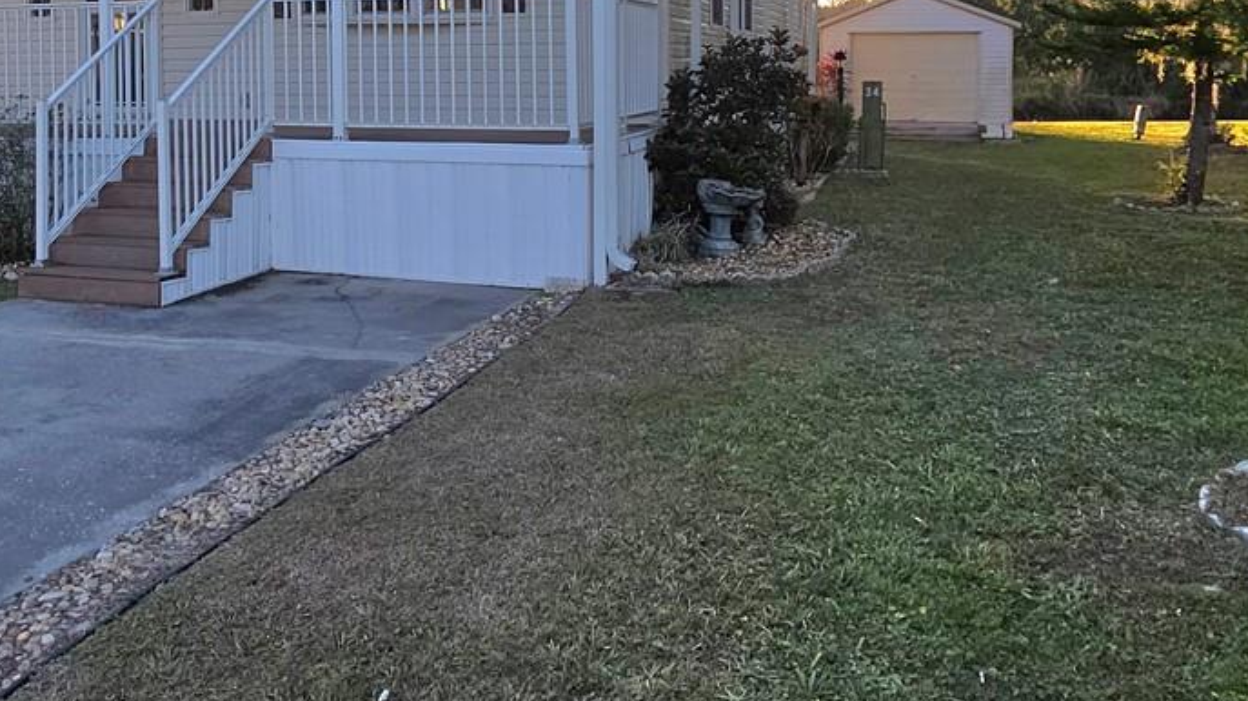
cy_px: 113
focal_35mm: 33
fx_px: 1092
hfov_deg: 58.9
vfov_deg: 34.2
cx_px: 483
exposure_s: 1/278
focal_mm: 2.2
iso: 20
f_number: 1.9
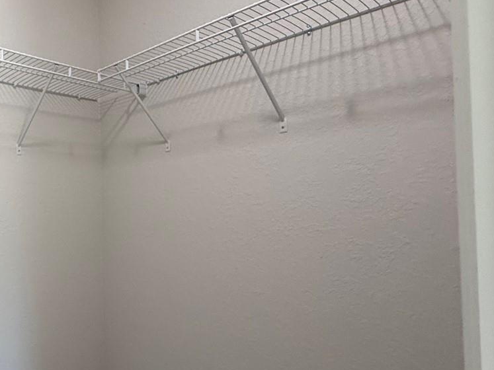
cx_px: 58
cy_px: 204
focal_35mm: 30
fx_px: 428
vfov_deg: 46.7
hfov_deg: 53.3
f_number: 2.2
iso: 320
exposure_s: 1/120
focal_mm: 2.22
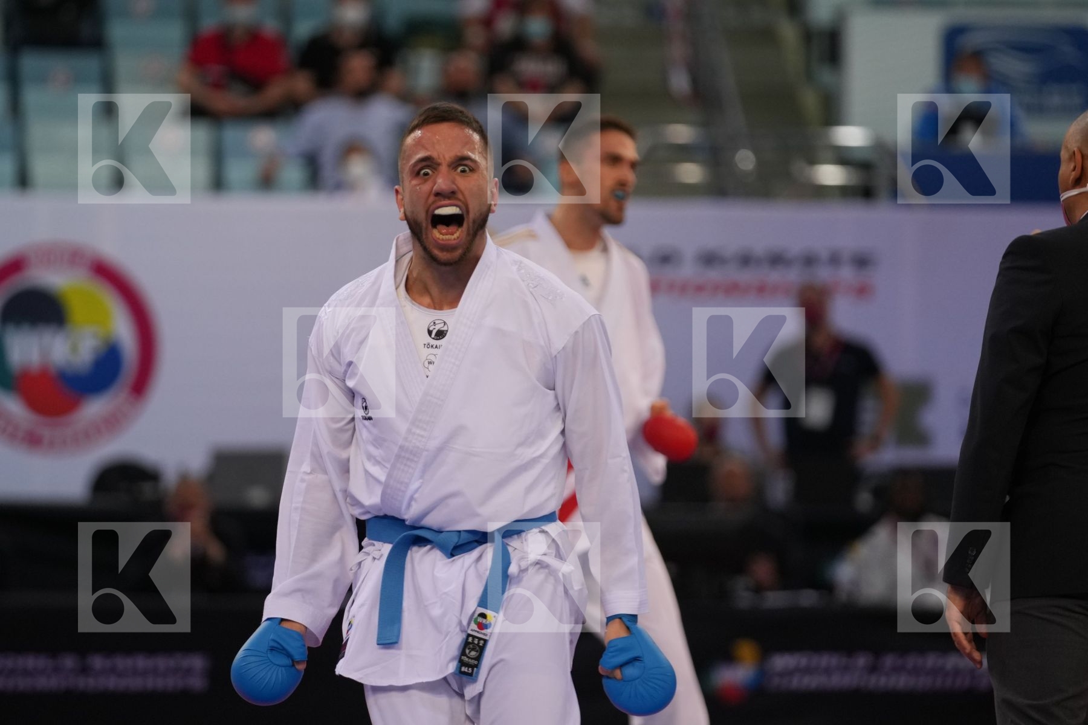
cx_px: 544
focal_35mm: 267
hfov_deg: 7.7
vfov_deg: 5.1
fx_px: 8069
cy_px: 362
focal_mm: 178
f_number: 2.8
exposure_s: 1/1000
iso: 1250
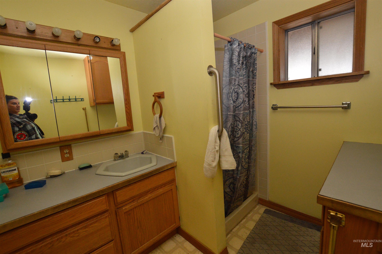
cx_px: 191
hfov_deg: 100.4
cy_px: 127
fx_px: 159
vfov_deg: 77.2
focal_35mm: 15
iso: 1600
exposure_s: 1/200
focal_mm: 10
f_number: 8
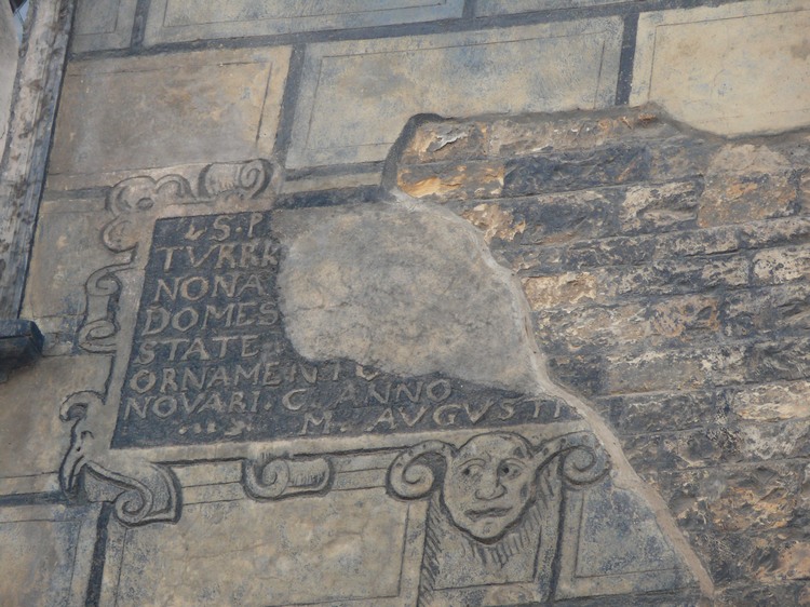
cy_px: 304
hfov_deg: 6.7
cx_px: 405
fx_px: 6971
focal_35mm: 298
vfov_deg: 5.0
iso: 100
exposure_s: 1/100
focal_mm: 63
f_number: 3.6
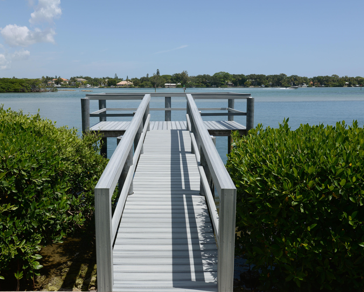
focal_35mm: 35
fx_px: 377
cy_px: 146
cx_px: 171
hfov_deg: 51.5
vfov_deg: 42.2
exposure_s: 1/500
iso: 160
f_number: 9
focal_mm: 31
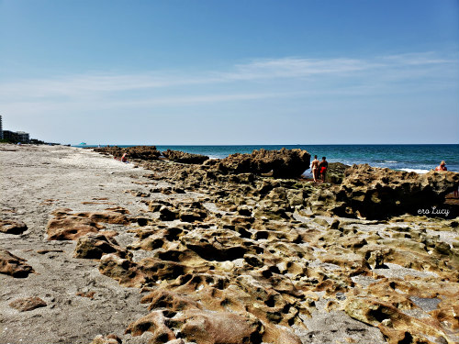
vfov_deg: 53.1
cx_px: 230
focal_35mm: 26
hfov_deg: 67.3
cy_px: 172
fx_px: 345
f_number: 2.4
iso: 50
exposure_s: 1/1466
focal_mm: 4.3
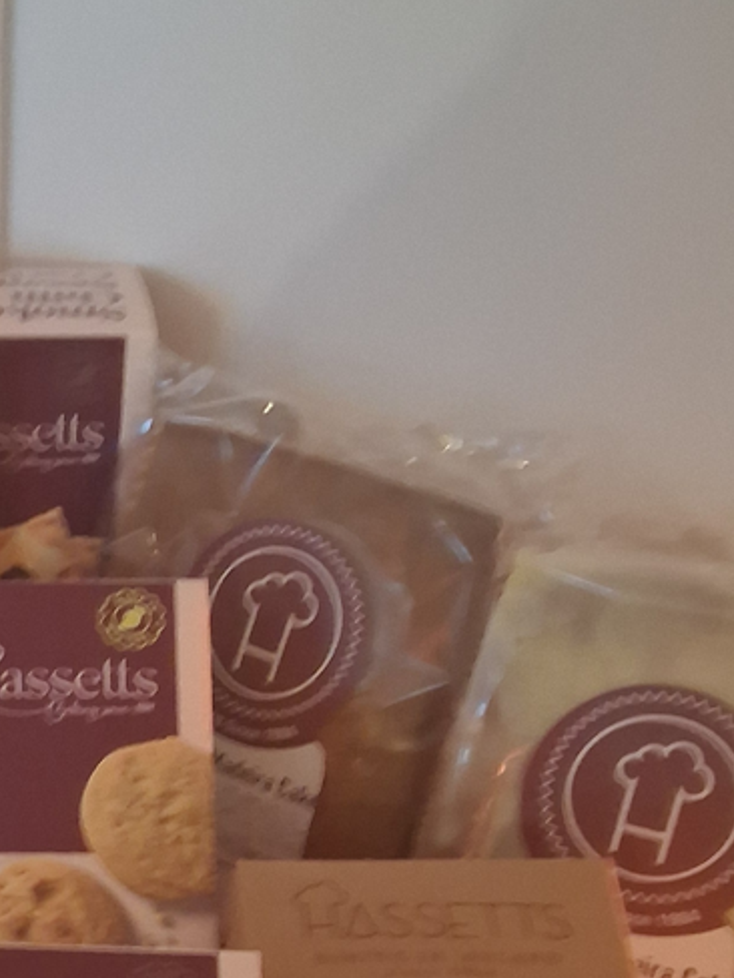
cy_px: 944
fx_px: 1809
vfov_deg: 28.6
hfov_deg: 21.9
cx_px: -34
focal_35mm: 64
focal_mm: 3.98
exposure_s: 1/14
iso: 1000
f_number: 1.8
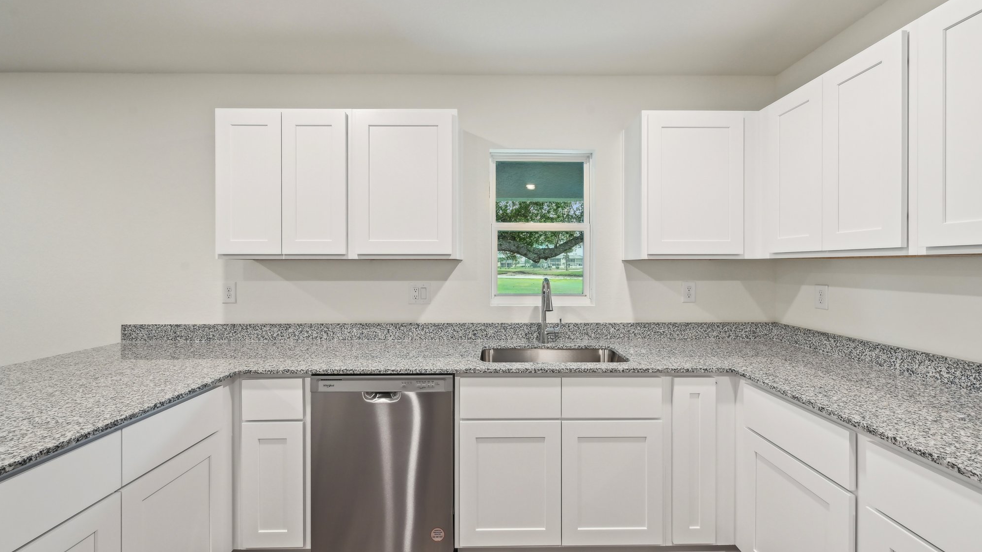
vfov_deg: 70.5
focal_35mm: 15
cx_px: 500
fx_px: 391
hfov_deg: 103.0
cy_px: 266
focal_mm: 14
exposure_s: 1/25
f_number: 8
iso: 400
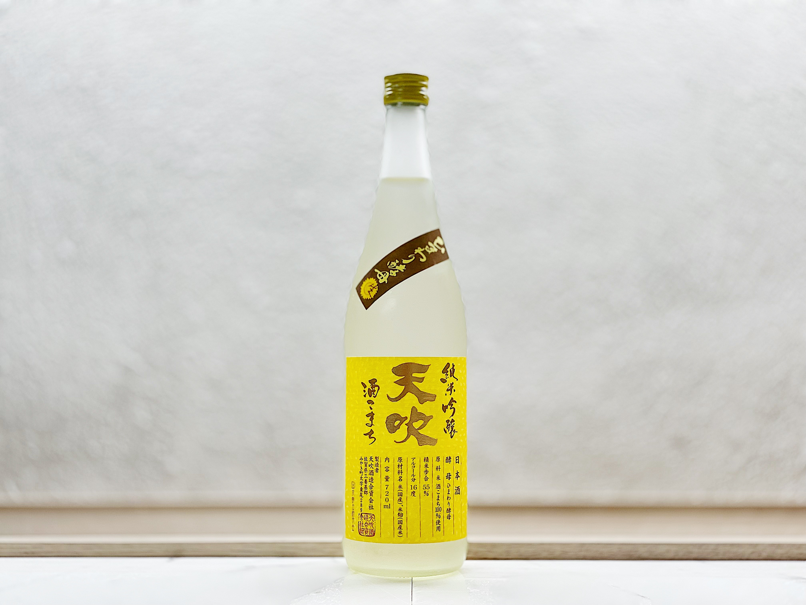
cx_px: 403
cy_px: 302
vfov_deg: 28.0
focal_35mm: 52
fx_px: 1211
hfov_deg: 36.8
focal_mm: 6
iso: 50
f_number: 2
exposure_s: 1/100
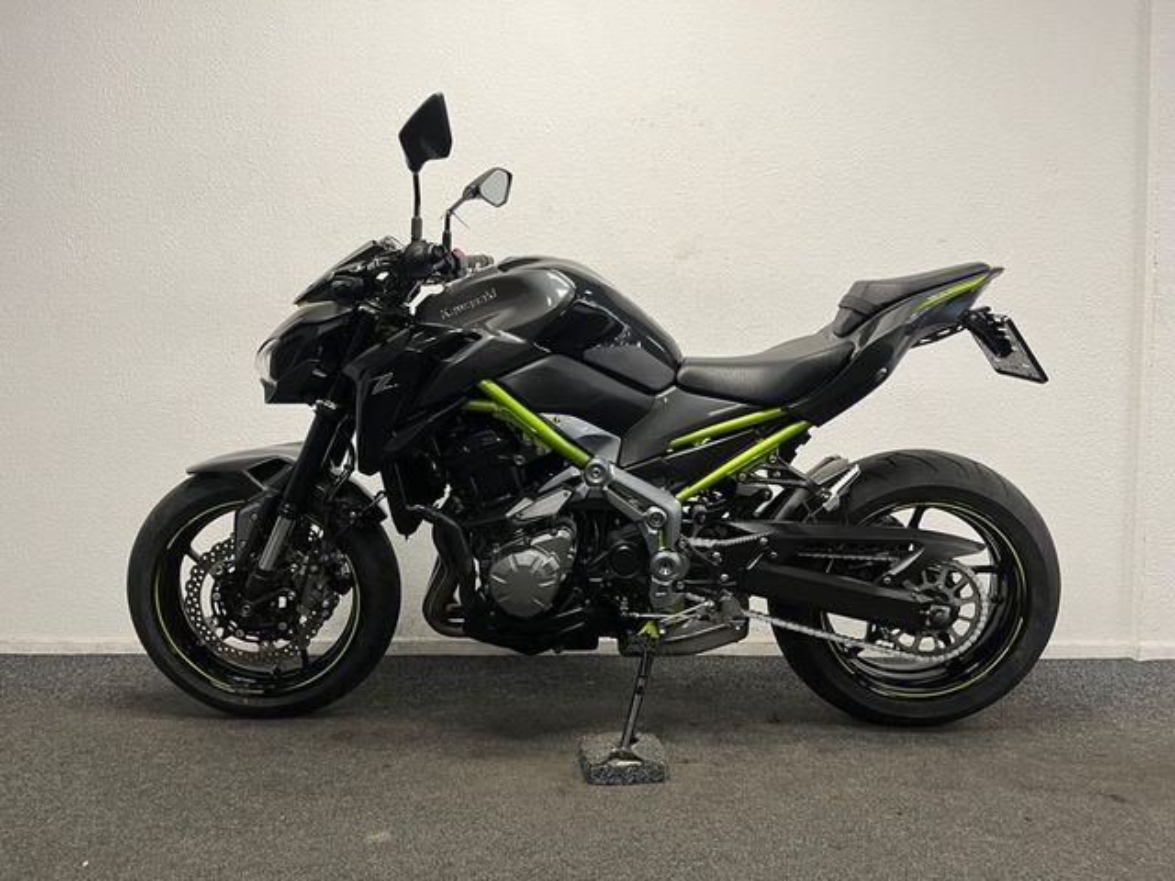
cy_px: 440
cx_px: 588
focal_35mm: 26
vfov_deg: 53.1
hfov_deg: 67.3
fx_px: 883
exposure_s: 1/50
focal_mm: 5.1
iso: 80
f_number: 1.6
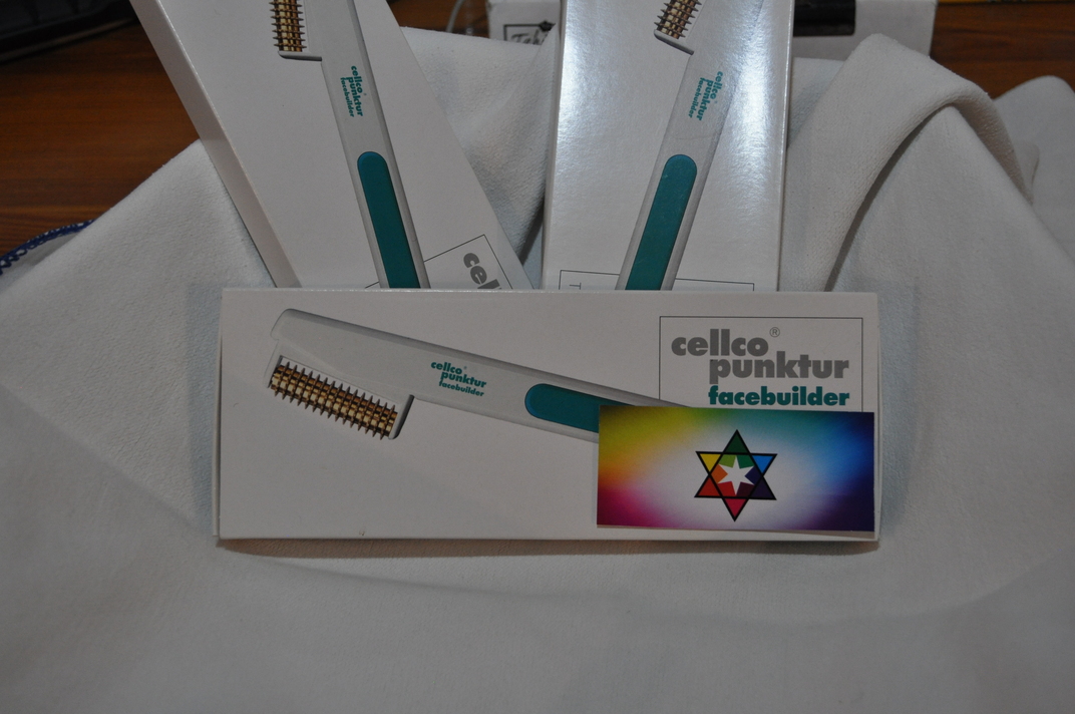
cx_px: 538
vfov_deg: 28.0
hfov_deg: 41.2
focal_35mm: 48
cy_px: 357
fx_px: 1432
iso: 800
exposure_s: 1/60
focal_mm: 32
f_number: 4.8
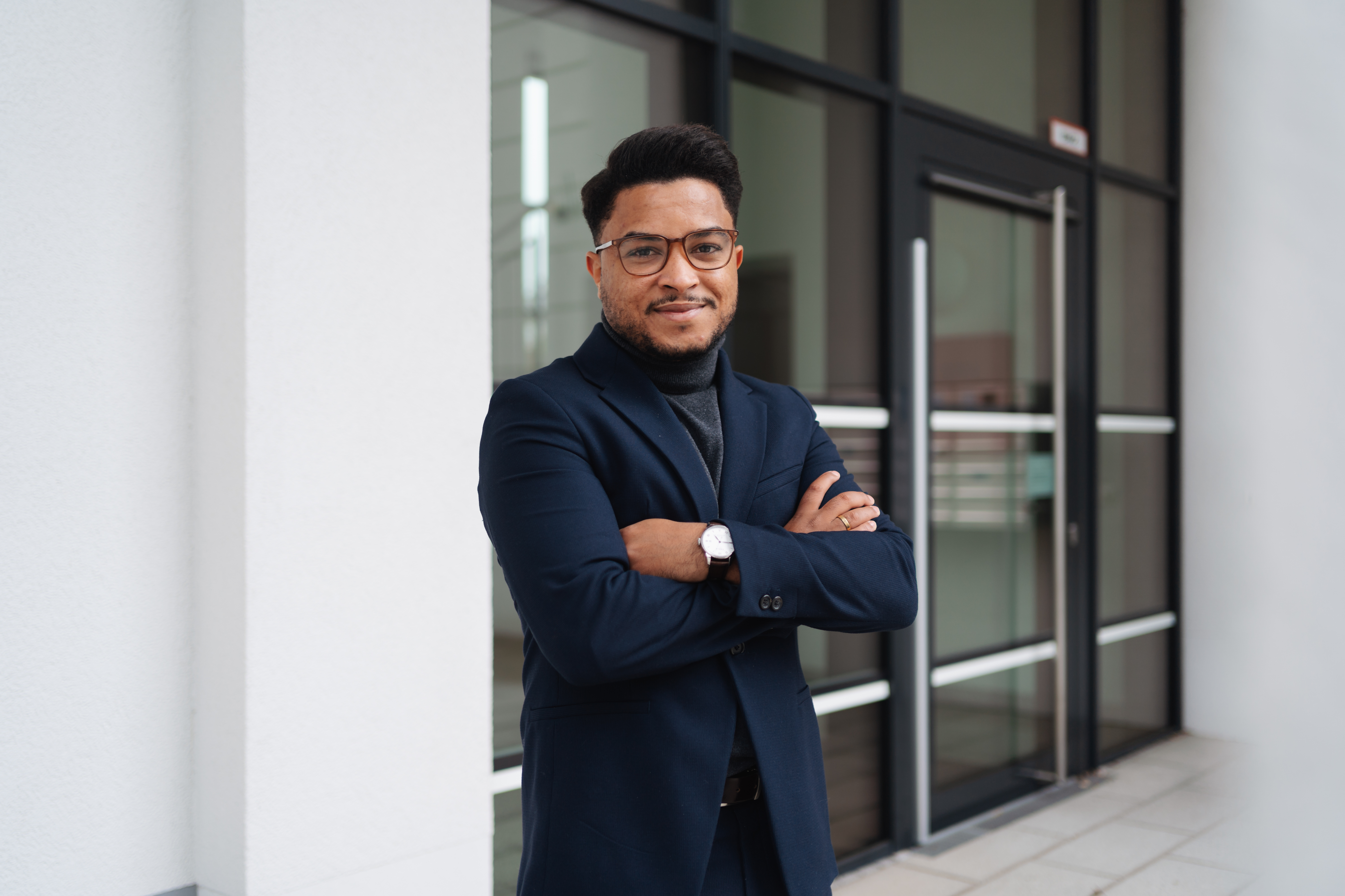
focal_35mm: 35
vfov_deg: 37.9
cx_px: 672
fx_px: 1308
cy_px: 448
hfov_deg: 54.4
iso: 100
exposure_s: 1/400
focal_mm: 35
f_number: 1.8
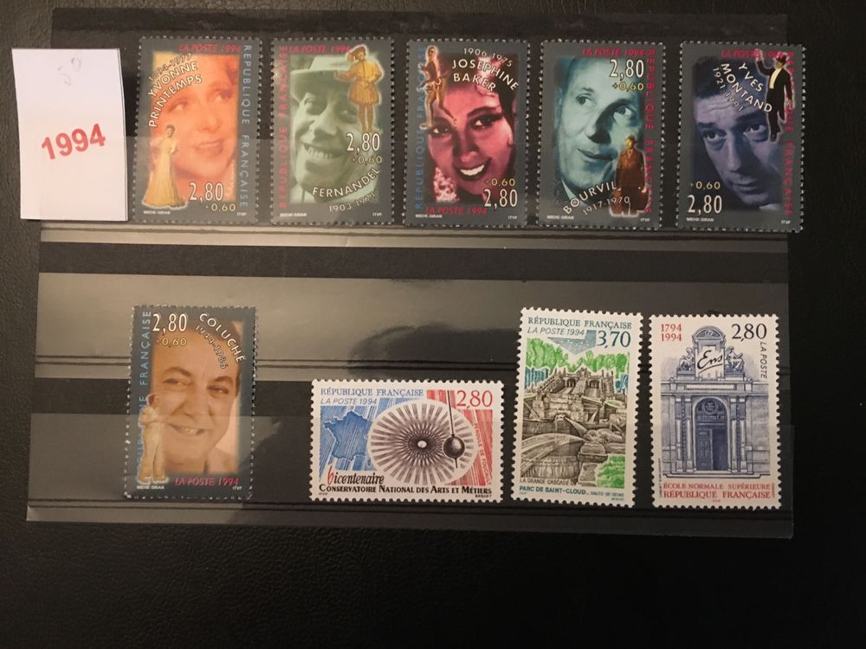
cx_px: 433
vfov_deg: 48.2
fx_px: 726
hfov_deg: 61.7
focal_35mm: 29
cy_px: 324
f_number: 2.2
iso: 500
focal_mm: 4.15
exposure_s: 1/17
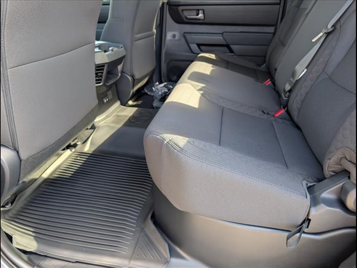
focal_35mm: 24
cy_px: 134
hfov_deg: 71.6
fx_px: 248
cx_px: 178
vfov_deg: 56.8
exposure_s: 1/135
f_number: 1.68
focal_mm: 6.9
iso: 132
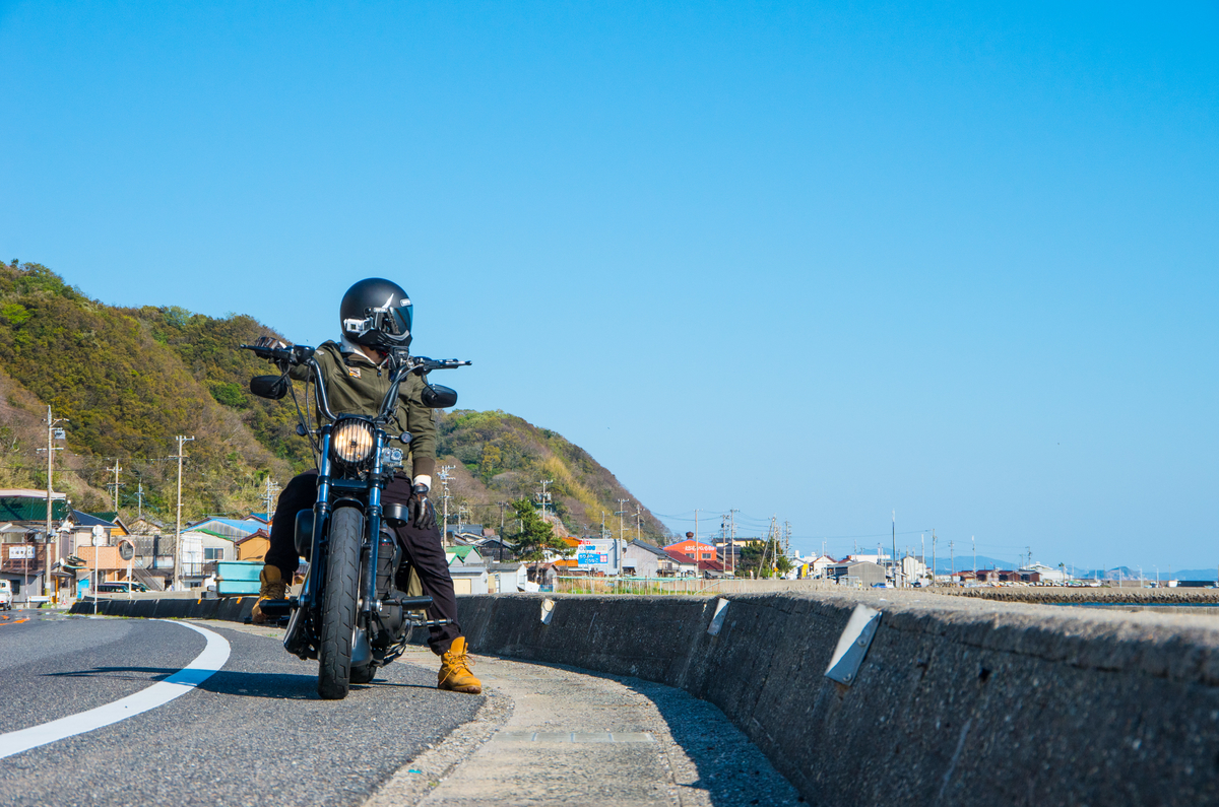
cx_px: 610
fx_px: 2433
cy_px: 404
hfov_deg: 28.1
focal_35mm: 72
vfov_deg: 18.8
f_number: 8
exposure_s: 1/1000
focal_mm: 48
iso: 160
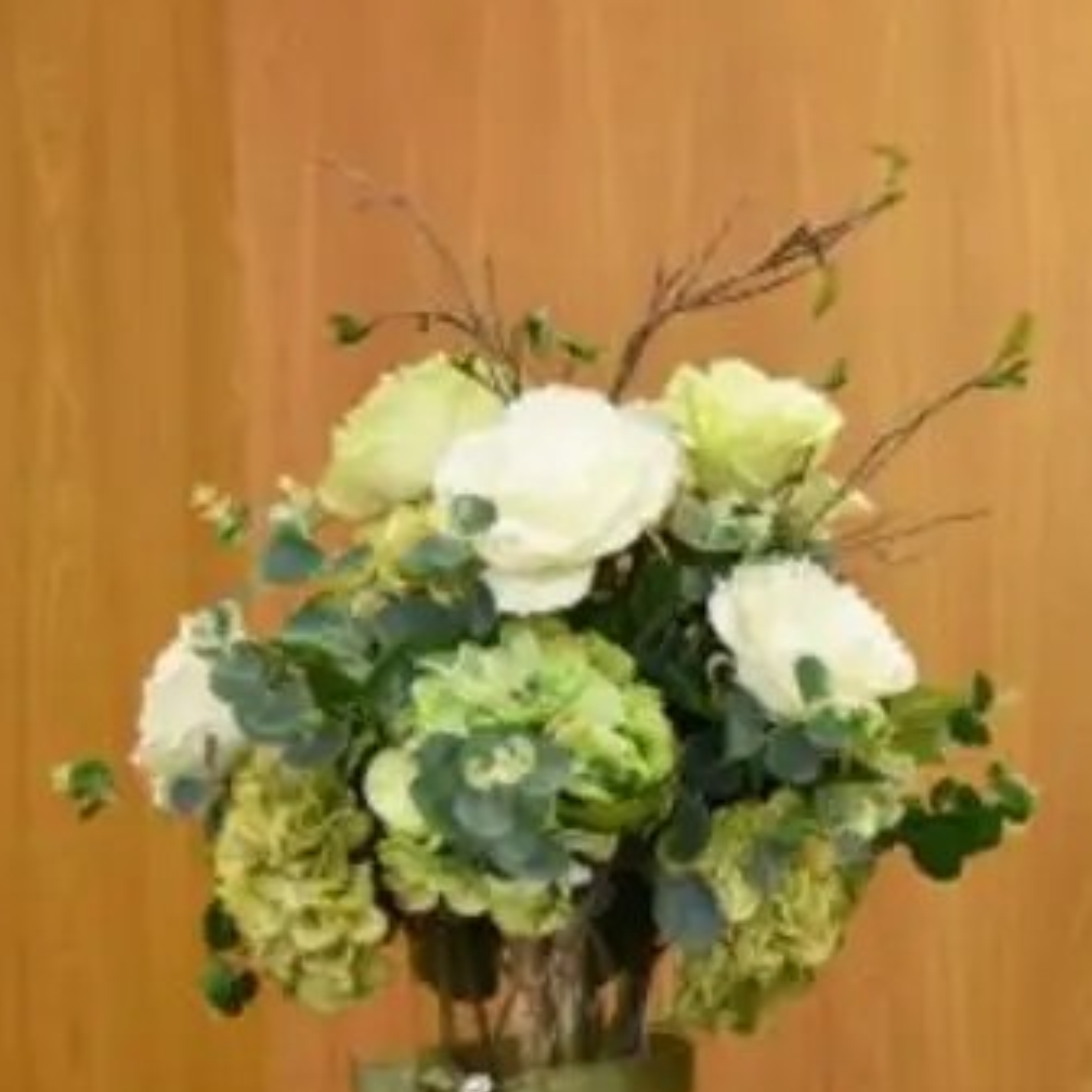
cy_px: 814
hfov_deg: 21.8
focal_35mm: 75
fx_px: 2677
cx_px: 1199
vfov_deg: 22.8
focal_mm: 38
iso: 1100
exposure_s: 1/60
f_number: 4
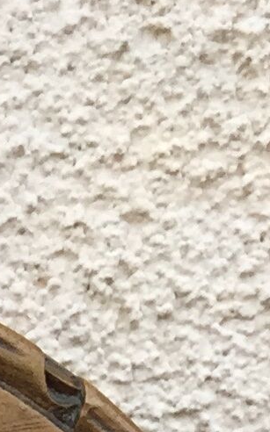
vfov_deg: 8.3
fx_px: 2405
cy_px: 1388
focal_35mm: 204
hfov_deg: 5.9
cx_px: -553
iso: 32
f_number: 2.2
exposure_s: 1/278
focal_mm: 4.15
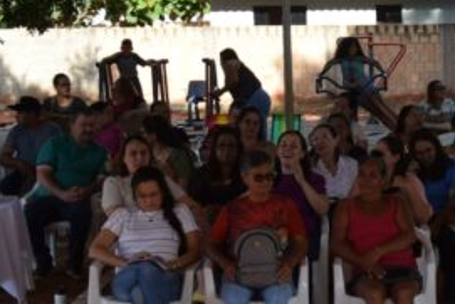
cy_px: 224
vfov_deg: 9.7
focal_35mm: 142
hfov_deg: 13.8
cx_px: 615
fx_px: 1794
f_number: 6.3
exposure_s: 1/160
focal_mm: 25
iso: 100
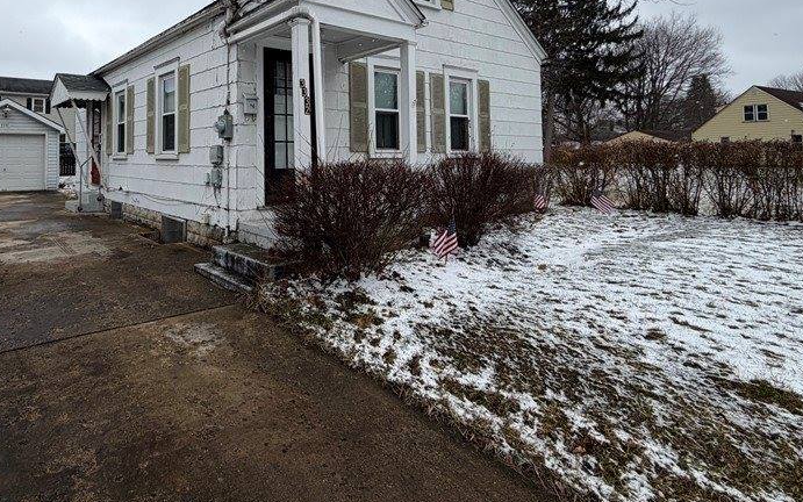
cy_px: 135
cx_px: 232
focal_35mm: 22
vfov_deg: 53.0
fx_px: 481
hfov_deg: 75.6
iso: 40
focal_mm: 2.22
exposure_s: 1/770
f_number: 2.2
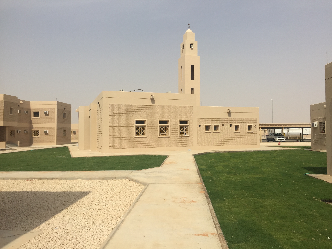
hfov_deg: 61.7
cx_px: 166
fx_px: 278
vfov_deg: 48.2
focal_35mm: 29
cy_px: 124
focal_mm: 4.15
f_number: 2.2
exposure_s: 1/4950
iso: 32
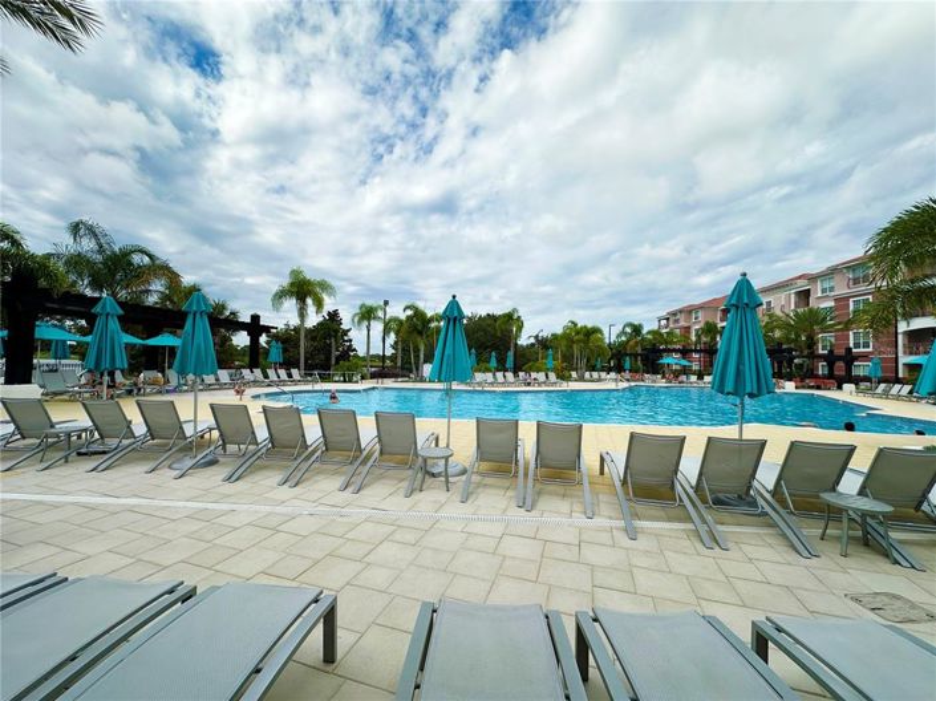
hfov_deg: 102.1
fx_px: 378
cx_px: 468
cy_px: 350
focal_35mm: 14
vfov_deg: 85.6
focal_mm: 2.22
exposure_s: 1/3610
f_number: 2.2
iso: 50
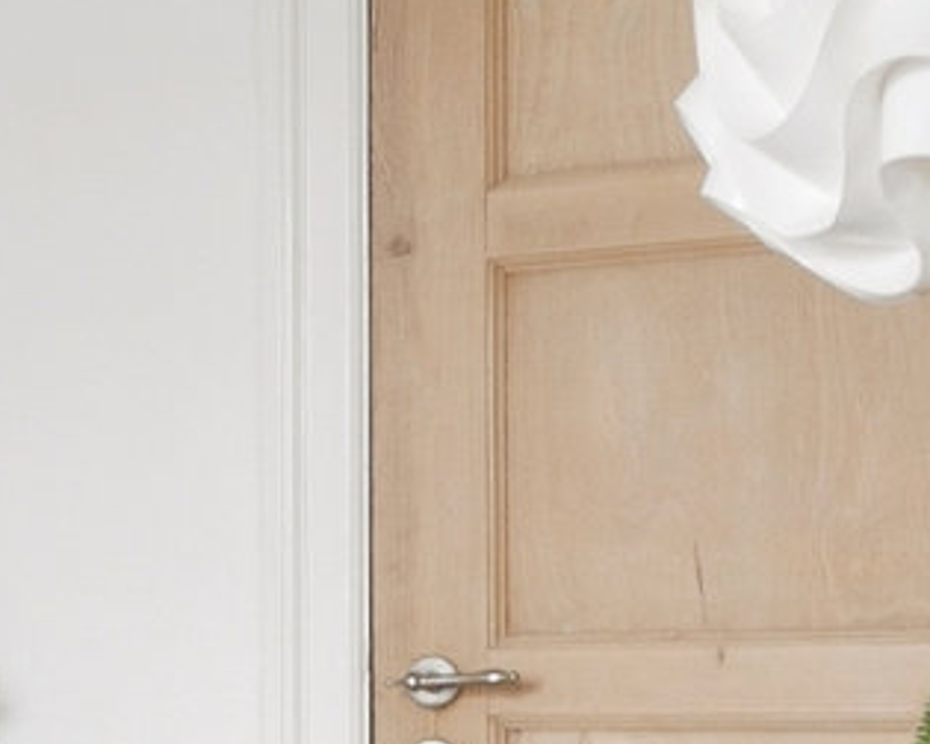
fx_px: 3441
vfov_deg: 12.2
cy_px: 765
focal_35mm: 125
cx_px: -1467
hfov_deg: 11.8
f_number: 10
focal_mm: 14
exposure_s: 1/13
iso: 200
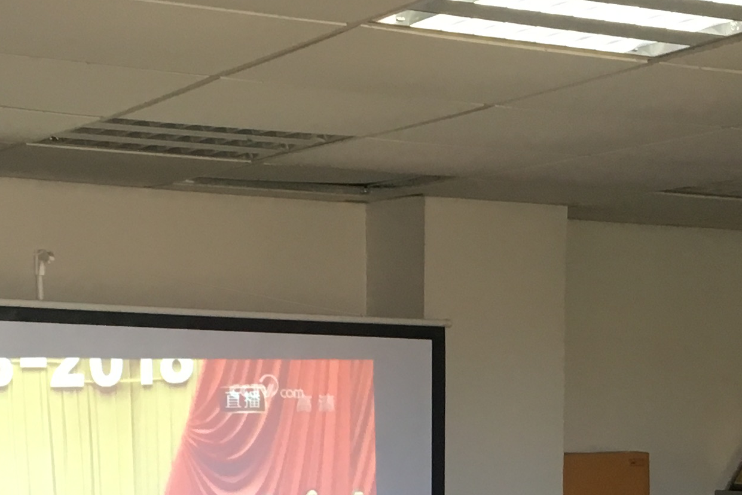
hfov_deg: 20.6
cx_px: 568
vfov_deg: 13.1
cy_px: 781
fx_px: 2019
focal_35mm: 98
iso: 80
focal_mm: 4.15
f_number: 2.2
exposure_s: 1/33
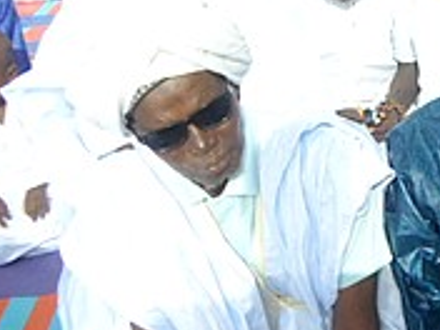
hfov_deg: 26.9
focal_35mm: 64
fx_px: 813
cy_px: 112
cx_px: 522
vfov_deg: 22.8
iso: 80
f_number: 2.5
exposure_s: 1/1500
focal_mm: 4.5
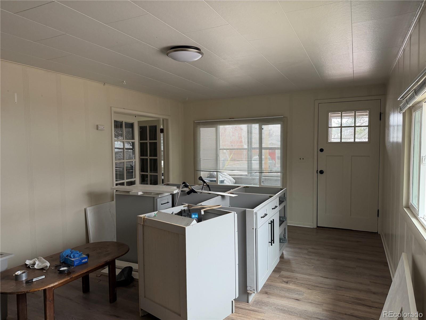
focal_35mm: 24
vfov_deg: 56.8
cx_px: 213
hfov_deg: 71.6
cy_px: 160
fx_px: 295
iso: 200
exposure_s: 1/86
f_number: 1.78
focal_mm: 6.76
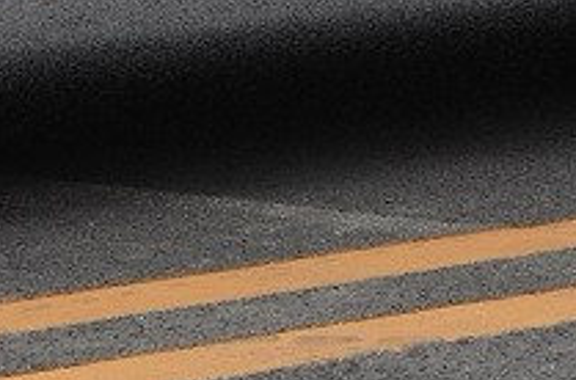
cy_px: -819
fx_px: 6426
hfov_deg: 5.1
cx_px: 102
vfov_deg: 3.3
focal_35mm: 403
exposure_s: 1/160
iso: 100
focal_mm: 35
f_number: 8
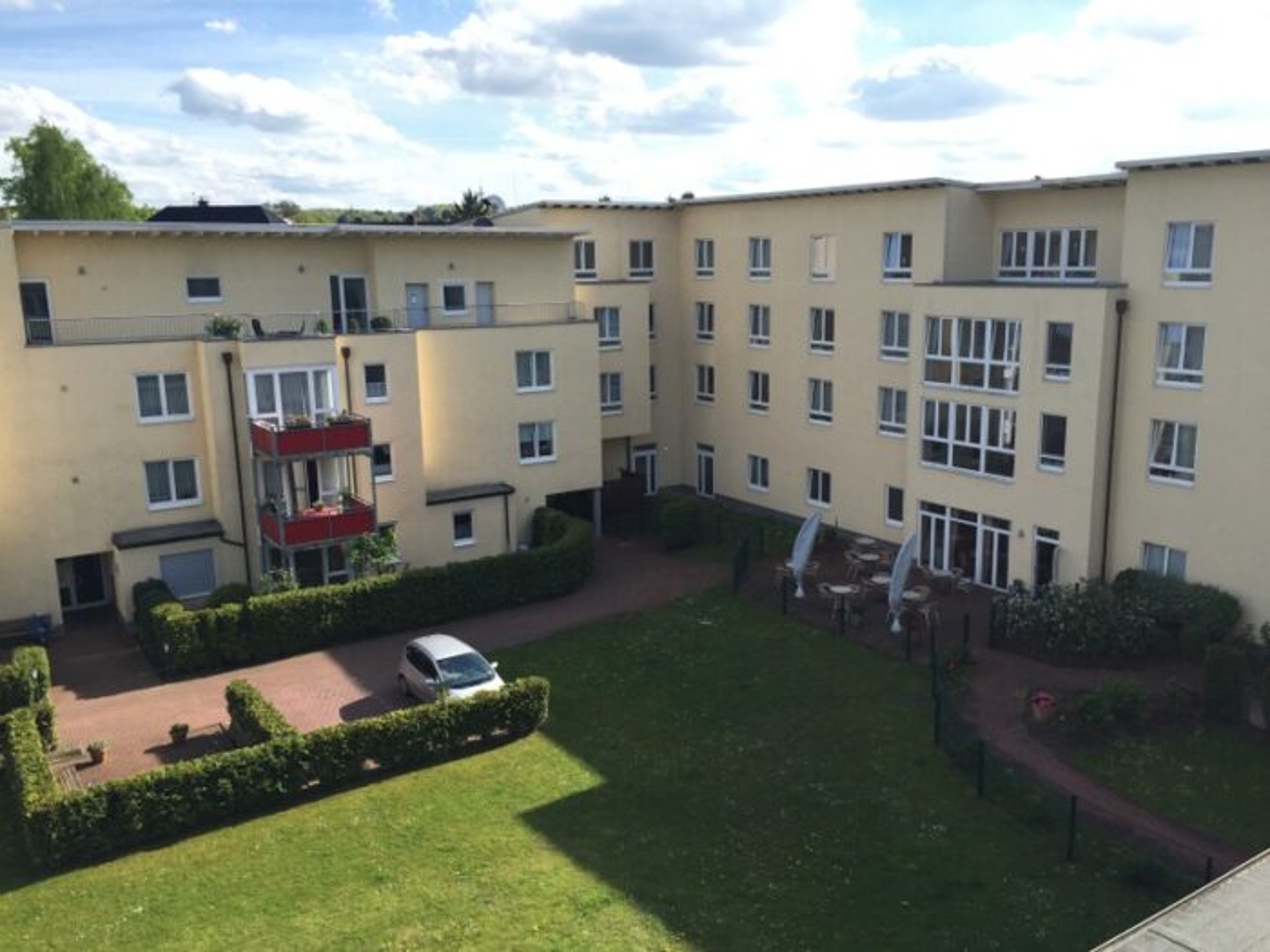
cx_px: 635
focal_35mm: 29
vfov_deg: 48.2
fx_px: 1064
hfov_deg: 61.7
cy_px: 476
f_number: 2.2
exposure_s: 1/1582
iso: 32
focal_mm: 4.15
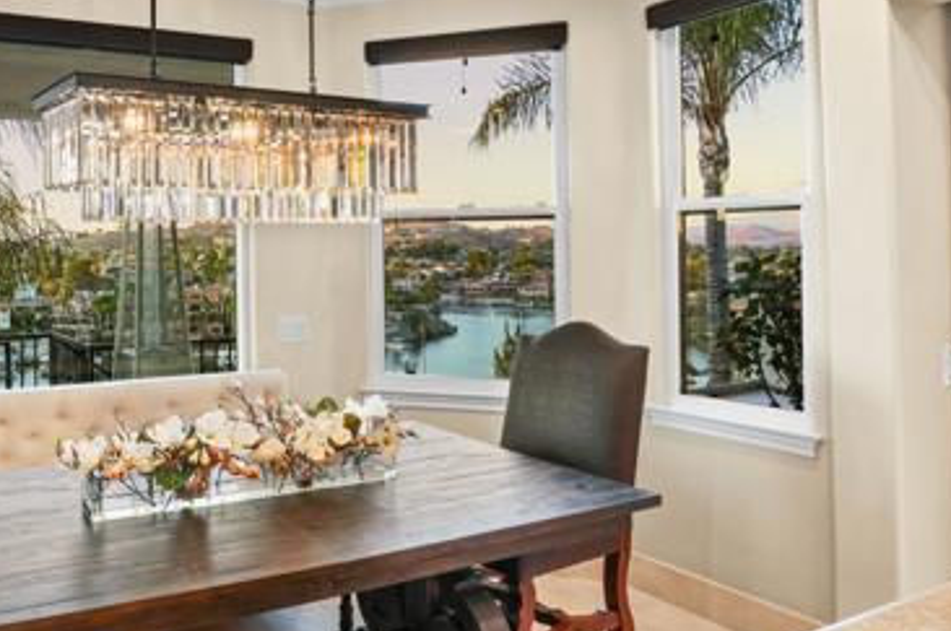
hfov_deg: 59.8
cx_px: 177
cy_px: 241
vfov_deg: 45.9
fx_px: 739
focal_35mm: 28
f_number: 11
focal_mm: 16
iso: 800
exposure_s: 1/4
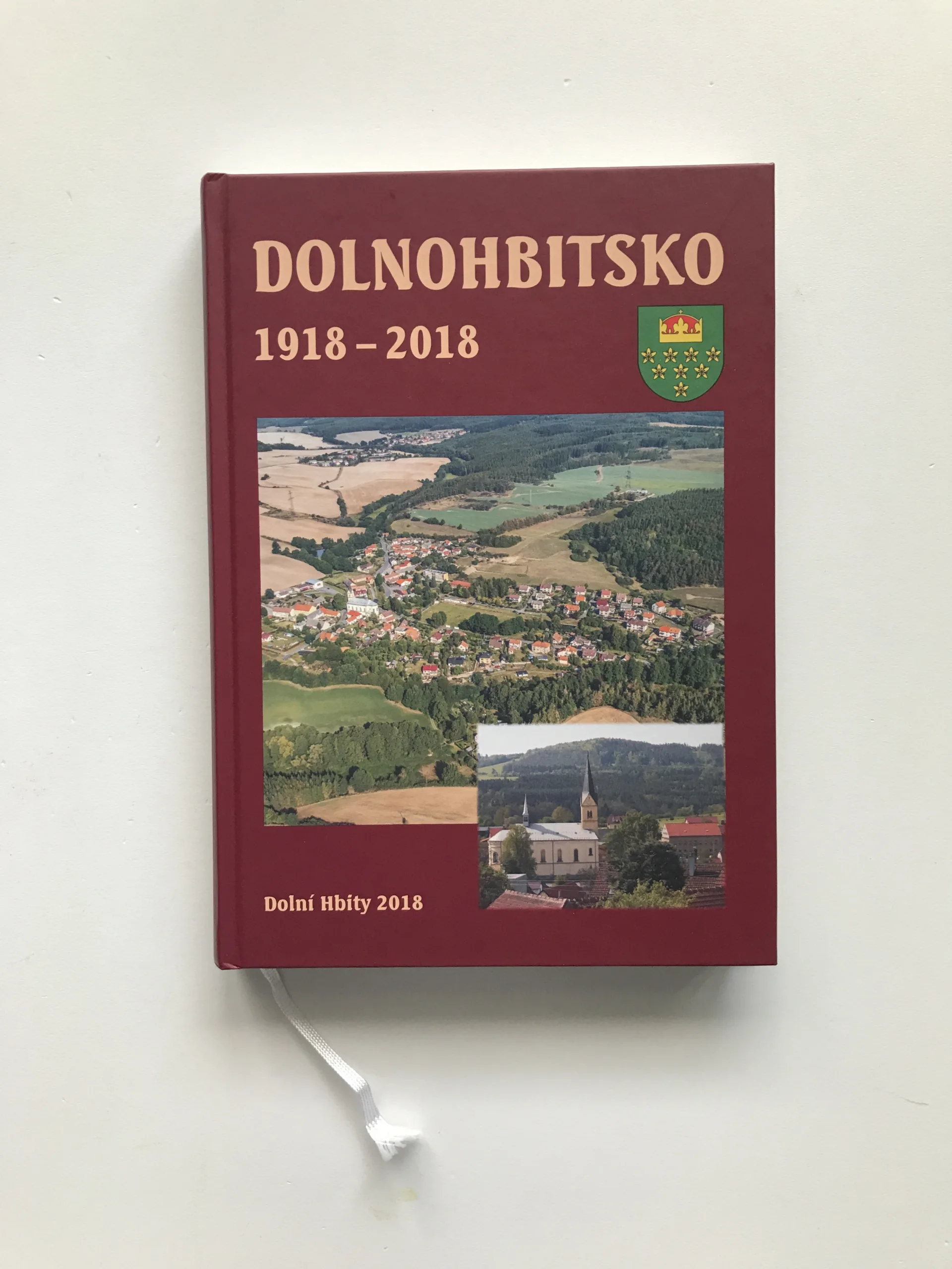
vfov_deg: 63.4
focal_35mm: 28
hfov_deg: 49.7
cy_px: 634
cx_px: 476
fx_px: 1027
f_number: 1.8
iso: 25
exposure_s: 1/33
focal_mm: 3.99
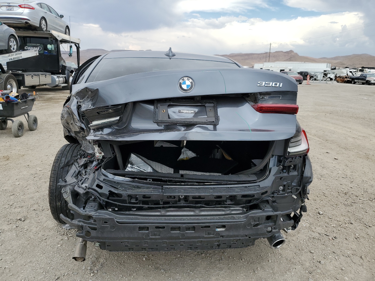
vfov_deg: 53.1
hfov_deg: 67.3
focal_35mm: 26
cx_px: 188
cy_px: 140
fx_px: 282
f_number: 1.5
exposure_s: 1/1667
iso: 50
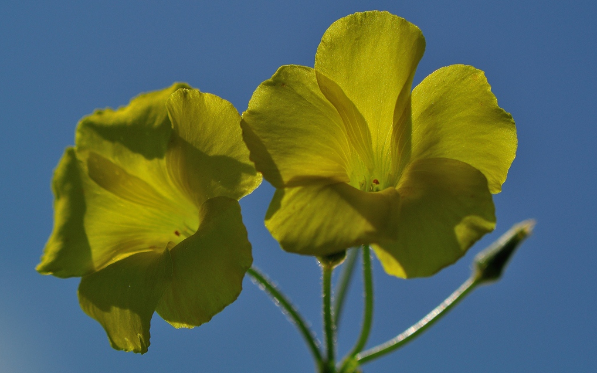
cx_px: 298
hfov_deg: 8.9
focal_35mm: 235
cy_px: 199
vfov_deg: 5.6
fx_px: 3823
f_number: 5
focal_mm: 85
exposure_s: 1/1600
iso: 100
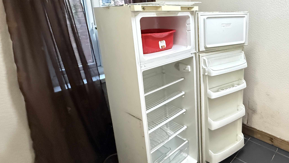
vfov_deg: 47.0
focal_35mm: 24
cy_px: 56
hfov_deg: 71.2
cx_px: 216
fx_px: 184
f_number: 2.2
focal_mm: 2.22
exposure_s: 1/50
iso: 1000
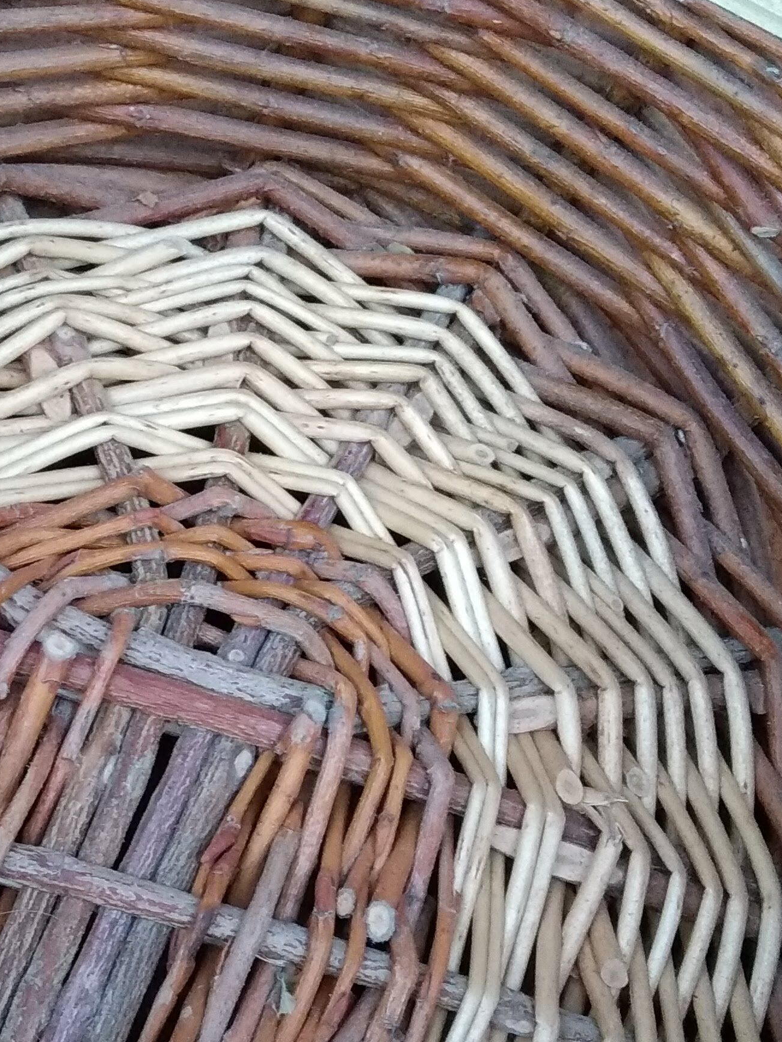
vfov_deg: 31.6
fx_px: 1807
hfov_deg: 23.6
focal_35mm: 60
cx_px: 50
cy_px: 778
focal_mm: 3.82
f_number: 2.2
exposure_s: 1/14
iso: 1000
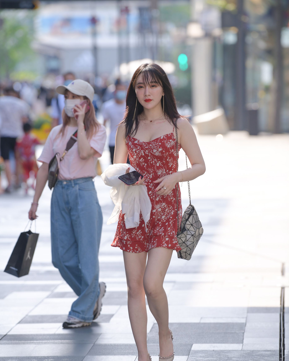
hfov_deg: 6.8
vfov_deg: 8.5
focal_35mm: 226
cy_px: 212
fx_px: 2416
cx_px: 144
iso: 320
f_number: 4
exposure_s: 1/800
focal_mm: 200
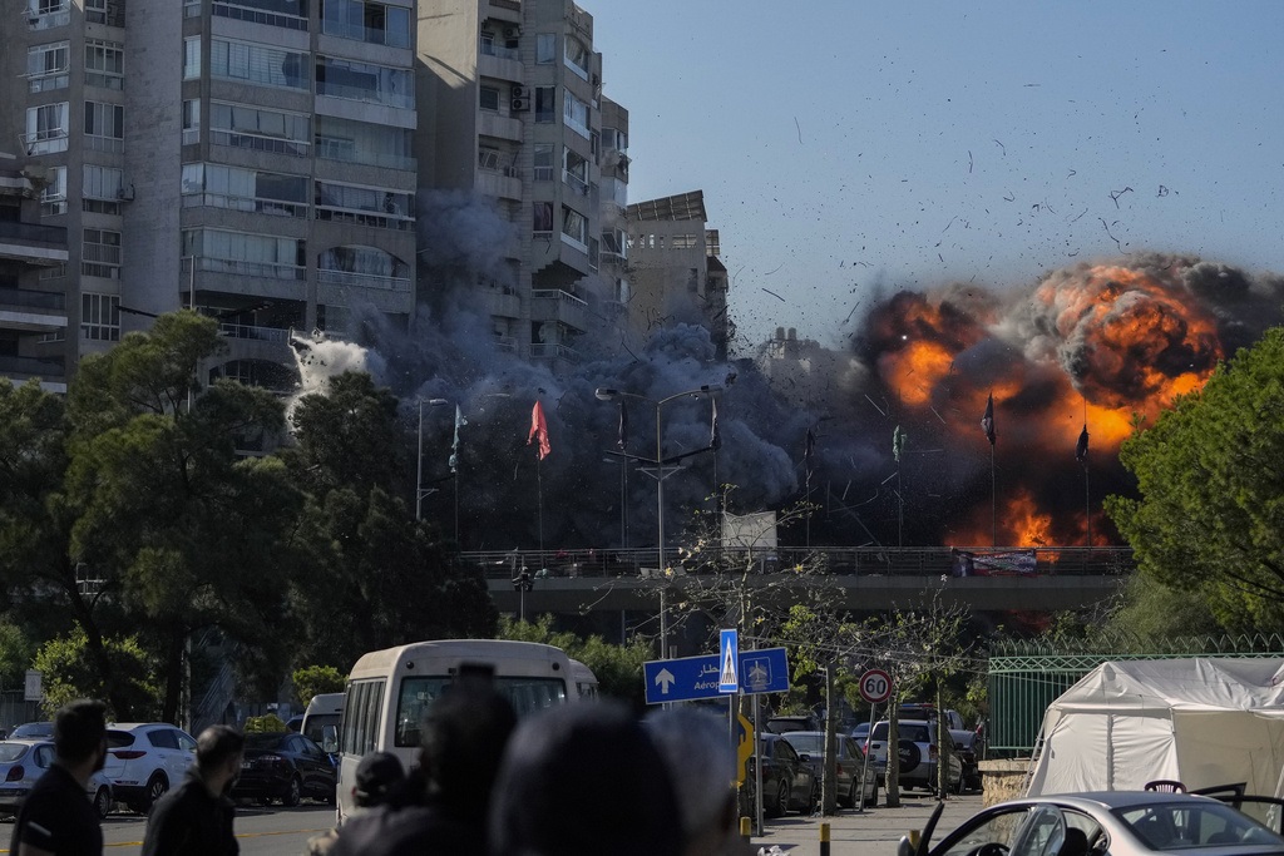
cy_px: 428
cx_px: 642
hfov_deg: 28.8
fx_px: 2497
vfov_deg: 19.5
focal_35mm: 70
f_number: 3.5
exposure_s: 1/32000
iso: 2000
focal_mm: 70
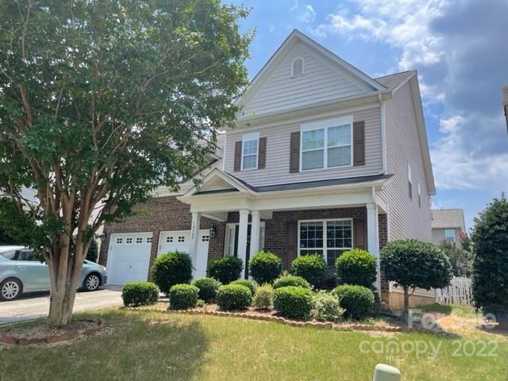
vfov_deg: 53.1
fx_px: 382
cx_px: 254
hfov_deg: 67.3
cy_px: 190
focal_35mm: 26
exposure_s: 1/1553
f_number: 1.6
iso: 32
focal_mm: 5.1
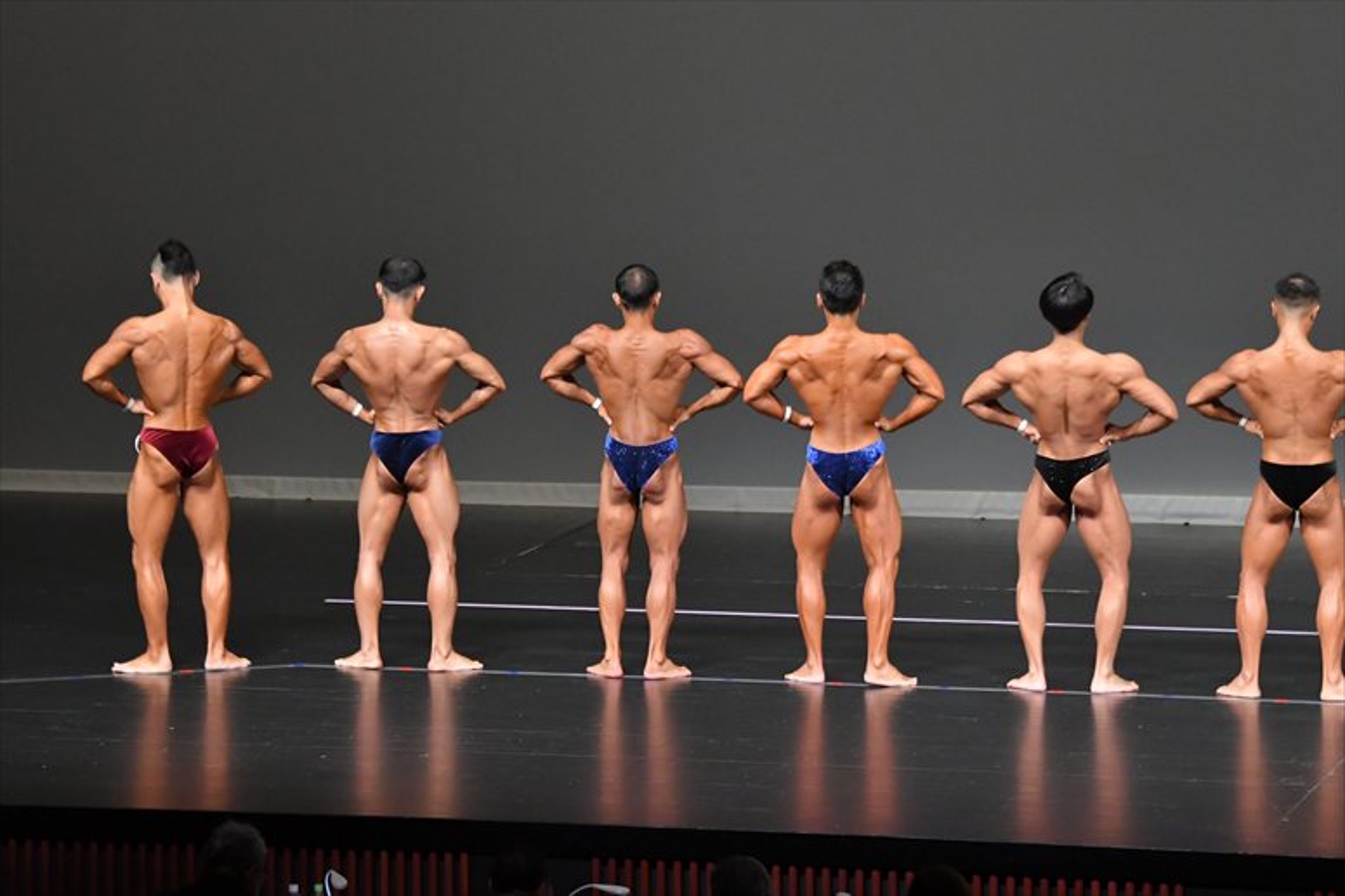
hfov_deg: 11.0
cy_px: 448
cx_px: 672
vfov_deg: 7.3
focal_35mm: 187
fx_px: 6983
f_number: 5.6
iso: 5000
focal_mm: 125
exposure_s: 1/400
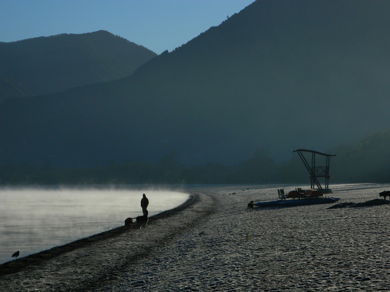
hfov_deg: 15.3
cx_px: 195
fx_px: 1453
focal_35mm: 129
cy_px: 146
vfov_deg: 11.5
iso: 80
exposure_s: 1/160
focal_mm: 23.2
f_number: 13.4
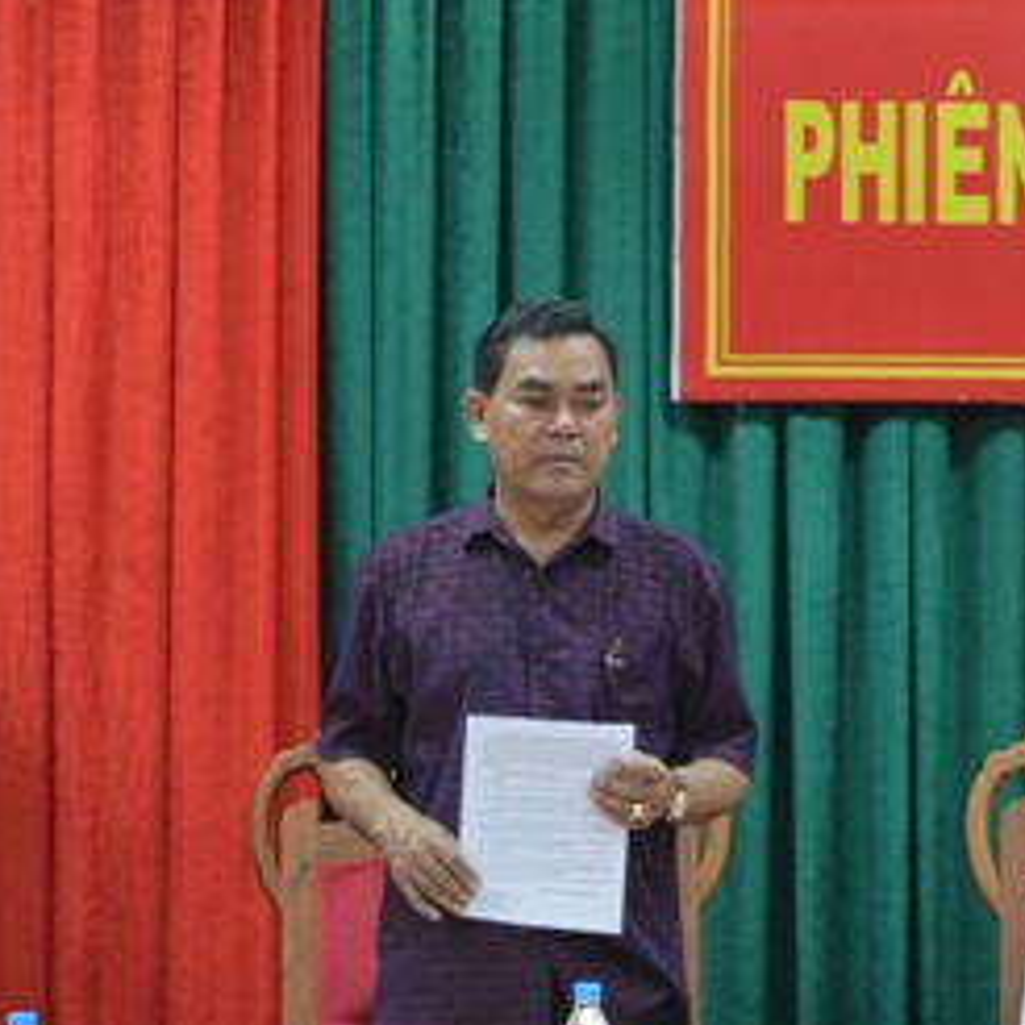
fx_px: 6399
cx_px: 921
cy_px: 254
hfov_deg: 9.1
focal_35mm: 191
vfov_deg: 9.1
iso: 1600
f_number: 5.3
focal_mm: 48
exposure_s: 1/40
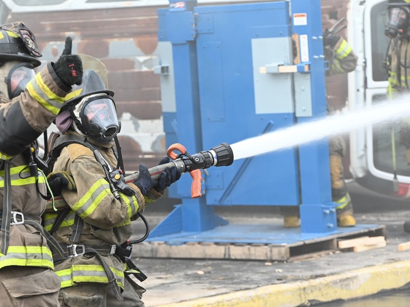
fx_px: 2522
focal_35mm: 213
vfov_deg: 7.0
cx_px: 103
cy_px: 183
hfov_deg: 9.3
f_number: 5
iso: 1000
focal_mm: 145
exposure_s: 1/1250
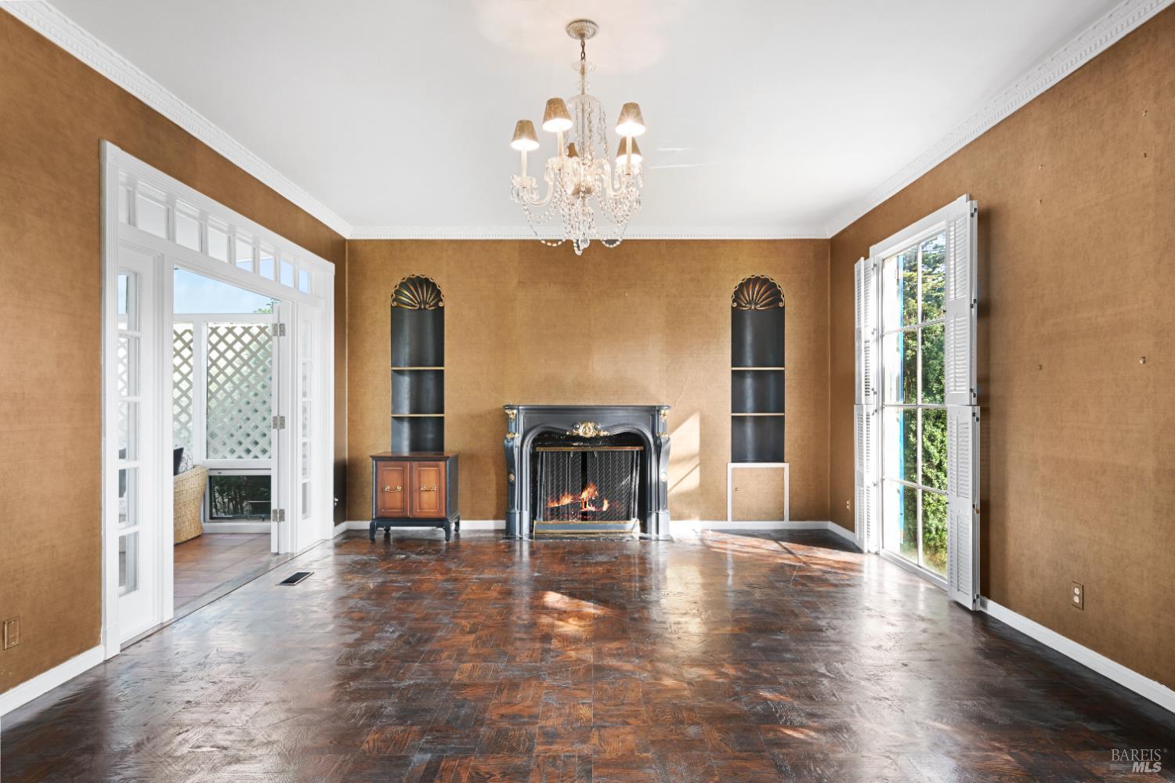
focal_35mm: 20
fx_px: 669
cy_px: 392
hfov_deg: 82.6
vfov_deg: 60.7
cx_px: 588
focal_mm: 20.5
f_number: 10
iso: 800
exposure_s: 1/2.5
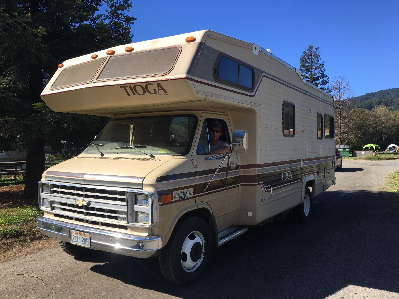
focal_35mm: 29
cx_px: 200
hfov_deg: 61.7
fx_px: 334
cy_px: 150
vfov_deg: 48.2
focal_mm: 4.15
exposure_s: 1/1131
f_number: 2.2
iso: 25
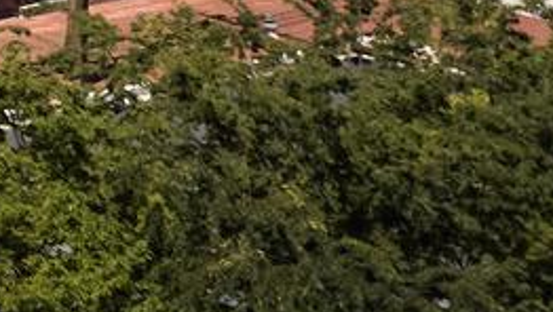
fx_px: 2994
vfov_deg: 5.4
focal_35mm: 204
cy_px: -819
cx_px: -1450
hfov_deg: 7.9
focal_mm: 12.29
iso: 800
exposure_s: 1/320
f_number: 3.5
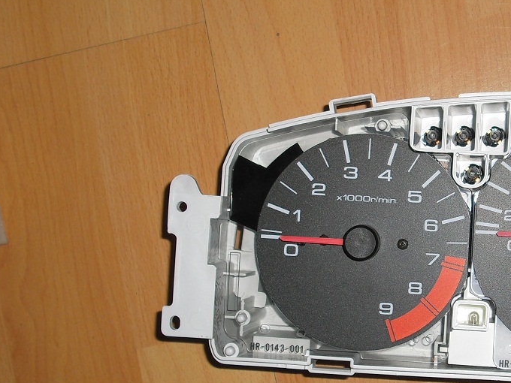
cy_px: 208
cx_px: 472
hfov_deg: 25.7
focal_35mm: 73
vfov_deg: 20.2
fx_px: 1078
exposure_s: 1/60
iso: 64
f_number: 2.8
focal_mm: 6.2
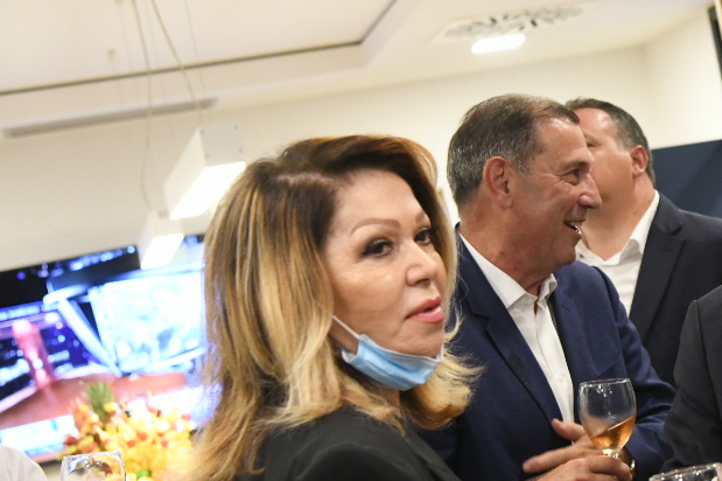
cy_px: 293
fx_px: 2205
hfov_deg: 17.8
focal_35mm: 110
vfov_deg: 12.4
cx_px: 836
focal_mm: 42
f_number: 4
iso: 4000
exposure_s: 1/125
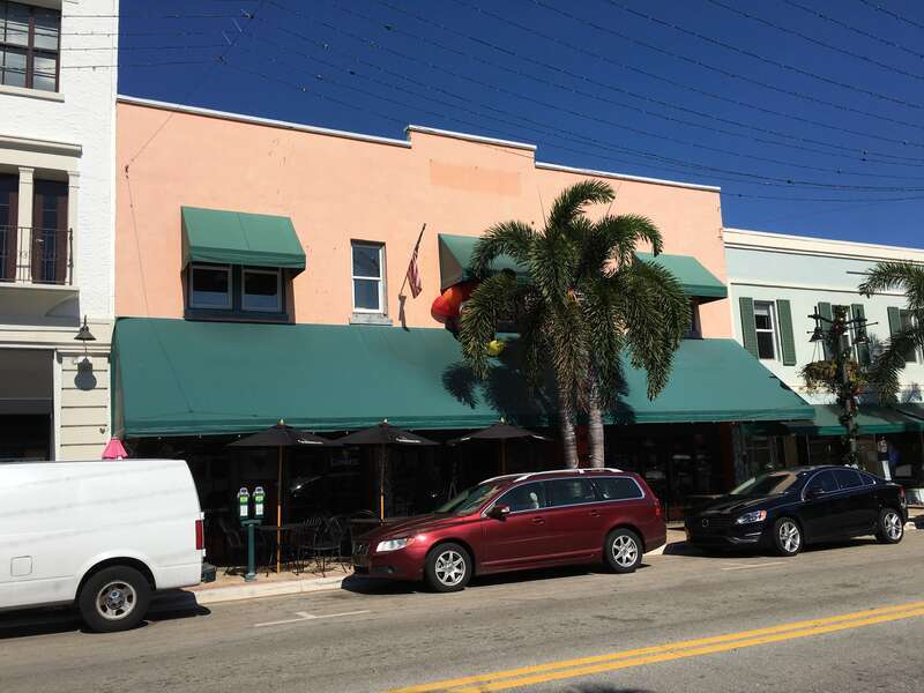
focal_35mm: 29
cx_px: 462
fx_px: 774
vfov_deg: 48.2
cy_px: 346
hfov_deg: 61.7
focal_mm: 4.15
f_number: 2.2
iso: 25
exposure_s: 1/3846
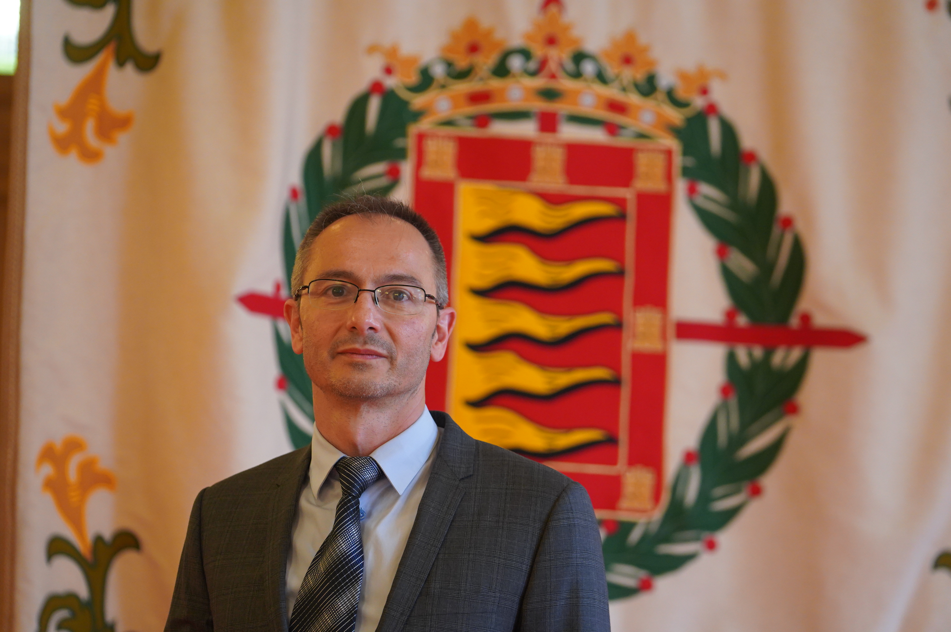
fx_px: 3537
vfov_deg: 10.2
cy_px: 316
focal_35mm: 134
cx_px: 476
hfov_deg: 15.3
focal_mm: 134
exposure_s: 1/160
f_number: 4
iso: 3200
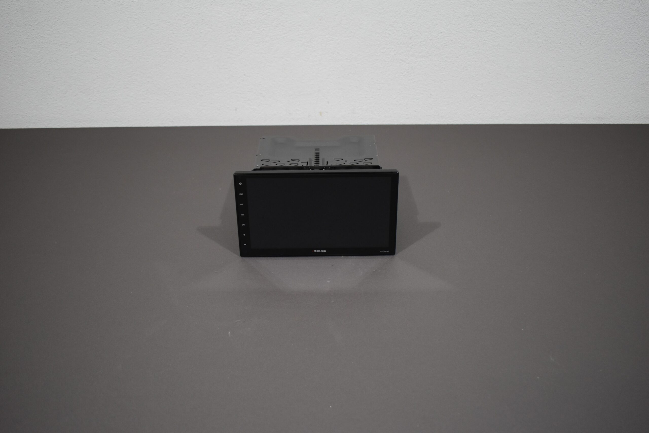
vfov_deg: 36.9
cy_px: 216
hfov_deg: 53.1
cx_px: 324
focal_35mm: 36
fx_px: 649
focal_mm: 24
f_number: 4
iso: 800
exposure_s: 1/200
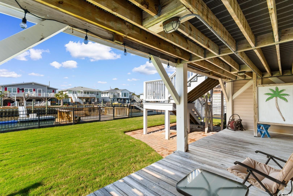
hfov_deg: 96.7
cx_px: 146
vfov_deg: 73.7
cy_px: 98
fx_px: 130
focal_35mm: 16
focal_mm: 11
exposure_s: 1/125
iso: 100
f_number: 5.6
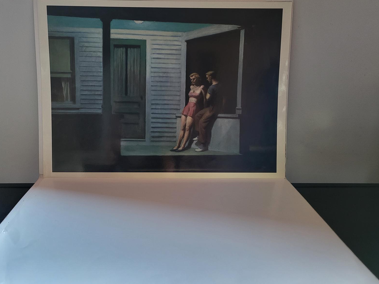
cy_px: 150
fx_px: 350
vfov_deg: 44.1
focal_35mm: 32
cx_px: 165
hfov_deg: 56.6
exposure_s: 1/50
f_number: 1.8
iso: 400
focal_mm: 5.4
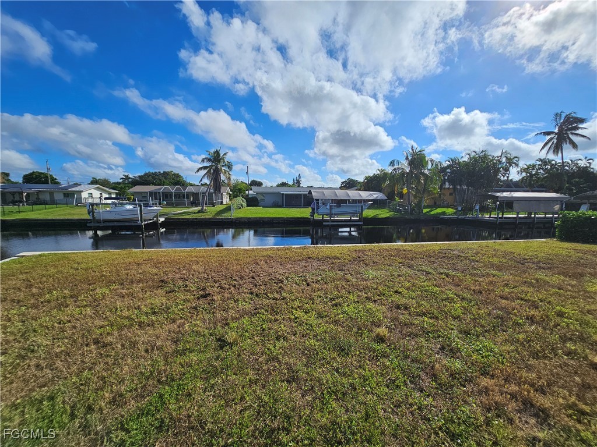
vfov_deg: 89.9
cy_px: 224
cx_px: 298
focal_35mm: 13
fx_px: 224
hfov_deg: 106.2
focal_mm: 2.2
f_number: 2.2
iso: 50
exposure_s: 1/5285
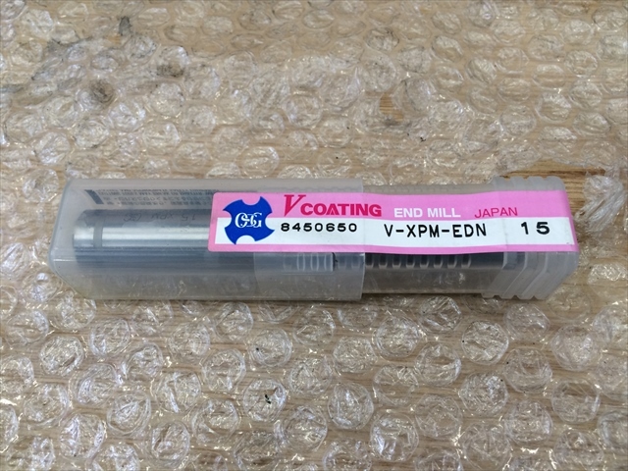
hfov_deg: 61.7
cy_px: 236
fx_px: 526
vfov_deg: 48.2
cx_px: 314
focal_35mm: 29
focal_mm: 4.15
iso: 40
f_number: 2.2
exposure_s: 1/30
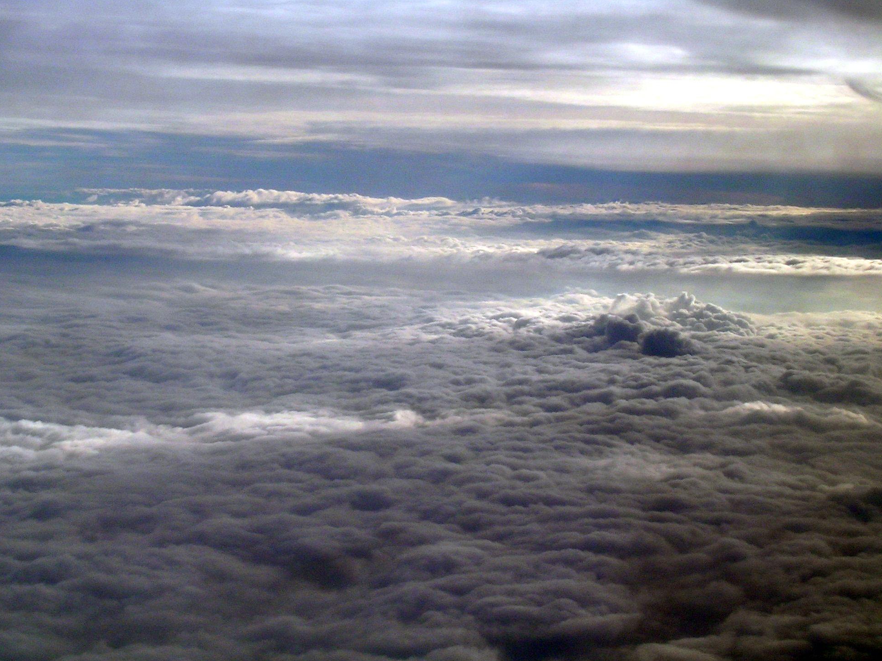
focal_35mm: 111
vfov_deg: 13.3
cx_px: 427
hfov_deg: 17.7
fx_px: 2828
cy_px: 349
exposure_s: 1/145
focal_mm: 16.2
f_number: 8.2
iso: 50
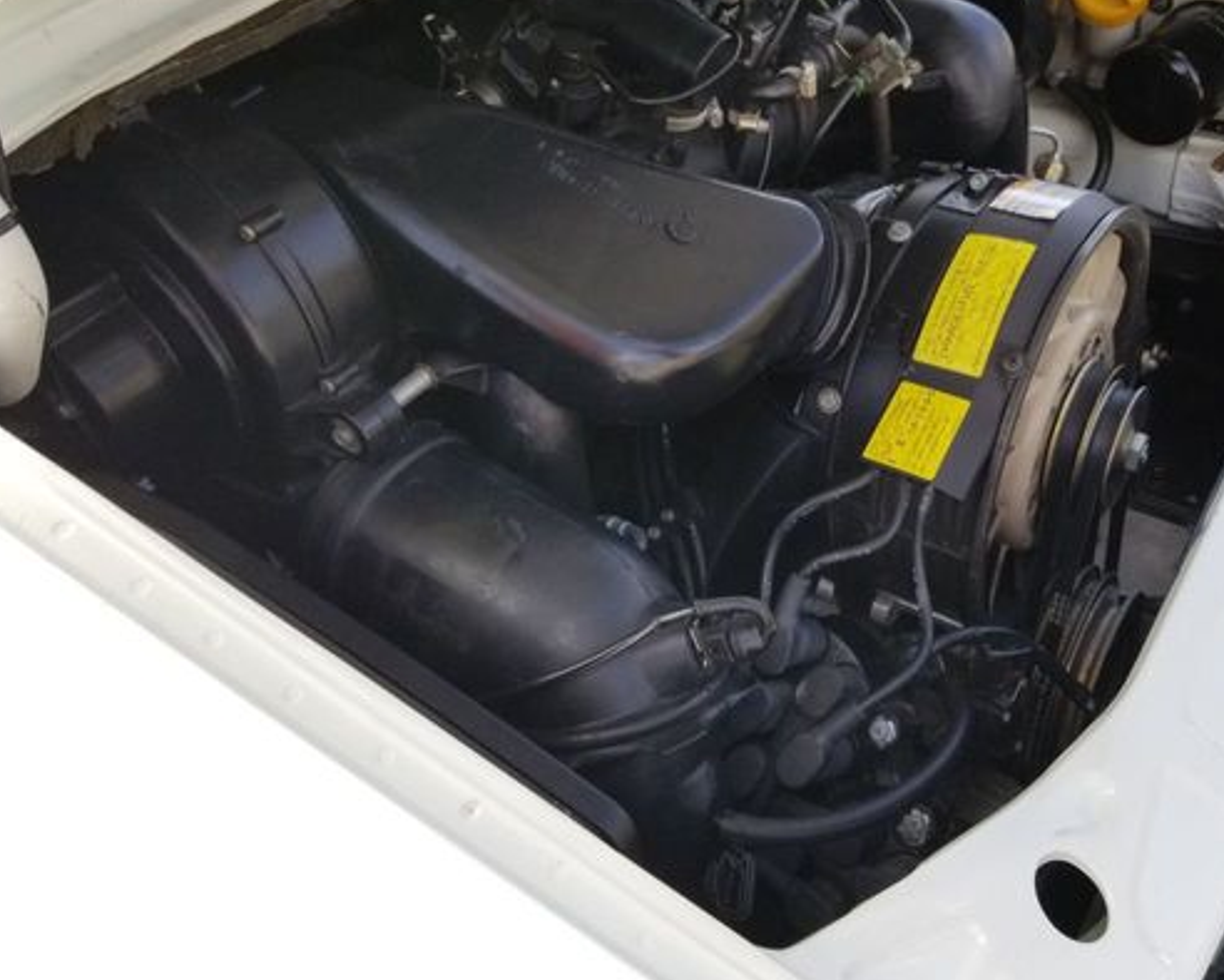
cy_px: 403
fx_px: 1196
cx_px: 736
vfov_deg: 44.4
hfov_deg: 53.8
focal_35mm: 33
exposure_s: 1/540
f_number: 1.7
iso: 50
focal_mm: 4.3
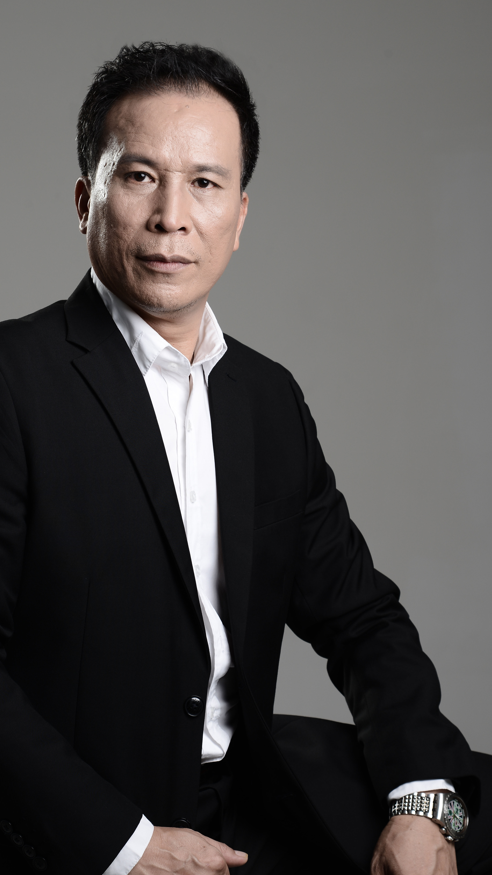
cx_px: 185
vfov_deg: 20.4
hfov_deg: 11.5
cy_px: 478
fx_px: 2435
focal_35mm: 105
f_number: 8
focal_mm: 82
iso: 100
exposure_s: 1/125
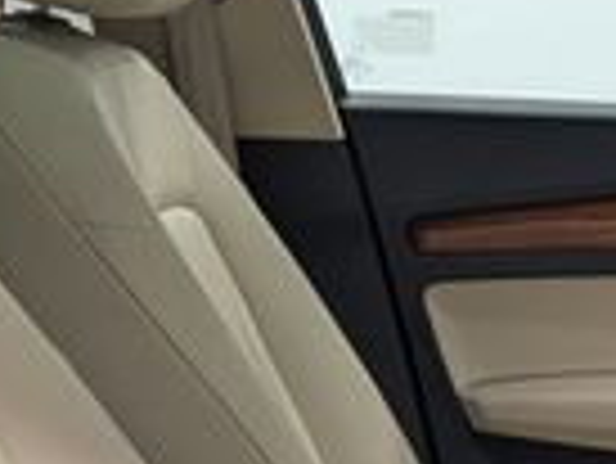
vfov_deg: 12.5
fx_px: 1995
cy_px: 725
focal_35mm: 112
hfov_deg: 17.0
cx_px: 670
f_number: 1.68
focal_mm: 6.9
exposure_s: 1/40
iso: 90
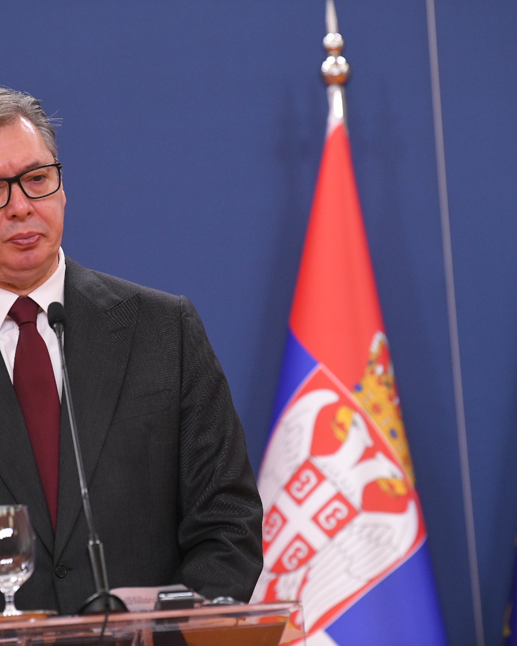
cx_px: 213
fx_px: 5410
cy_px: 322
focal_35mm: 283
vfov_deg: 6.8
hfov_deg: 5.5
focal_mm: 200
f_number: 4
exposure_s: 1/400
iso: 3200
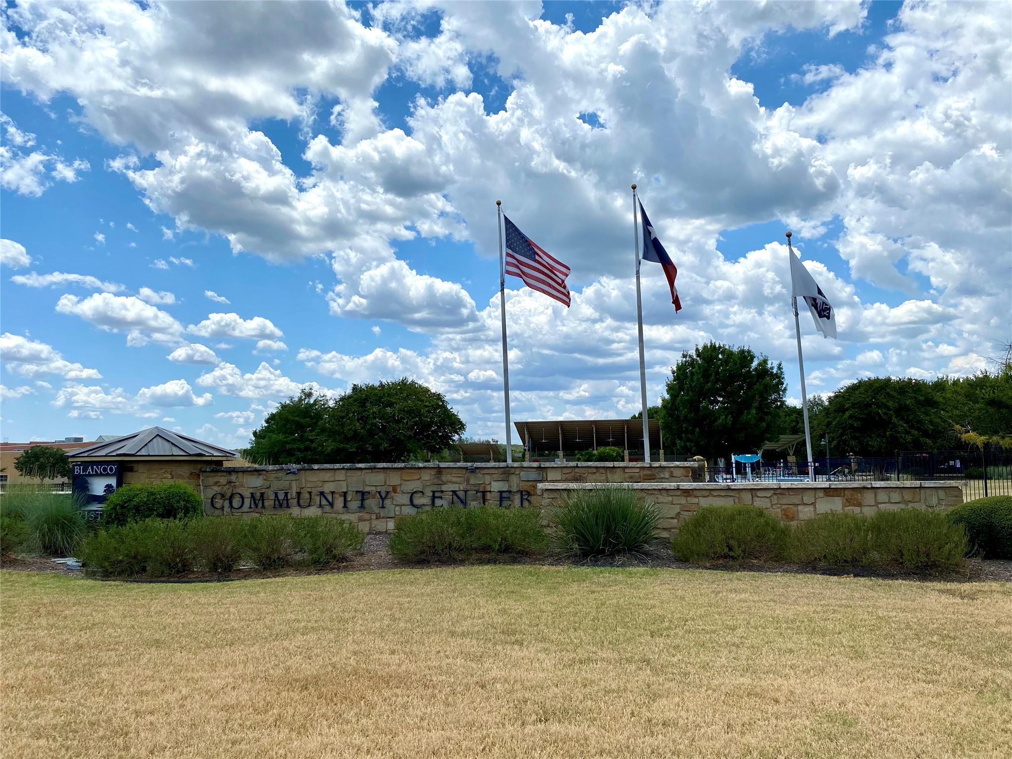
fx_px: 760
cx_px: 506
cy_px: 380
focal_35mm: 26
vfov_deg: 53.1
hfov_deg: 67.3
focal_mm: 4.25
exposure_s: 1/5747
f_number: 1.8
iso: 32
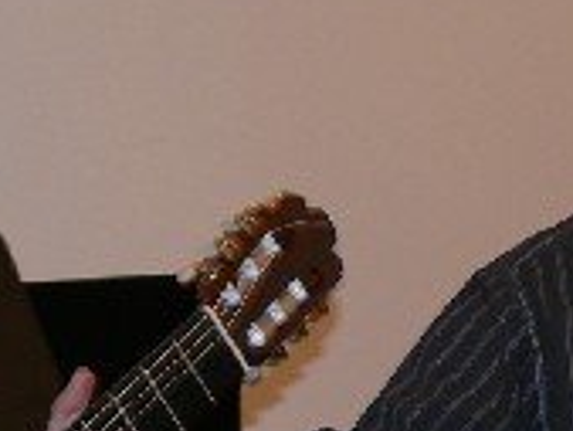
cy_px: 373
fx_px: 2899
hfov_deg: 11.3
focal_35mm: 175
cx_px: 159
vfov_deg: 8.5
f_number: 2.8
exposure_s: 1/30
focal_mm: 7.9
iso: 100
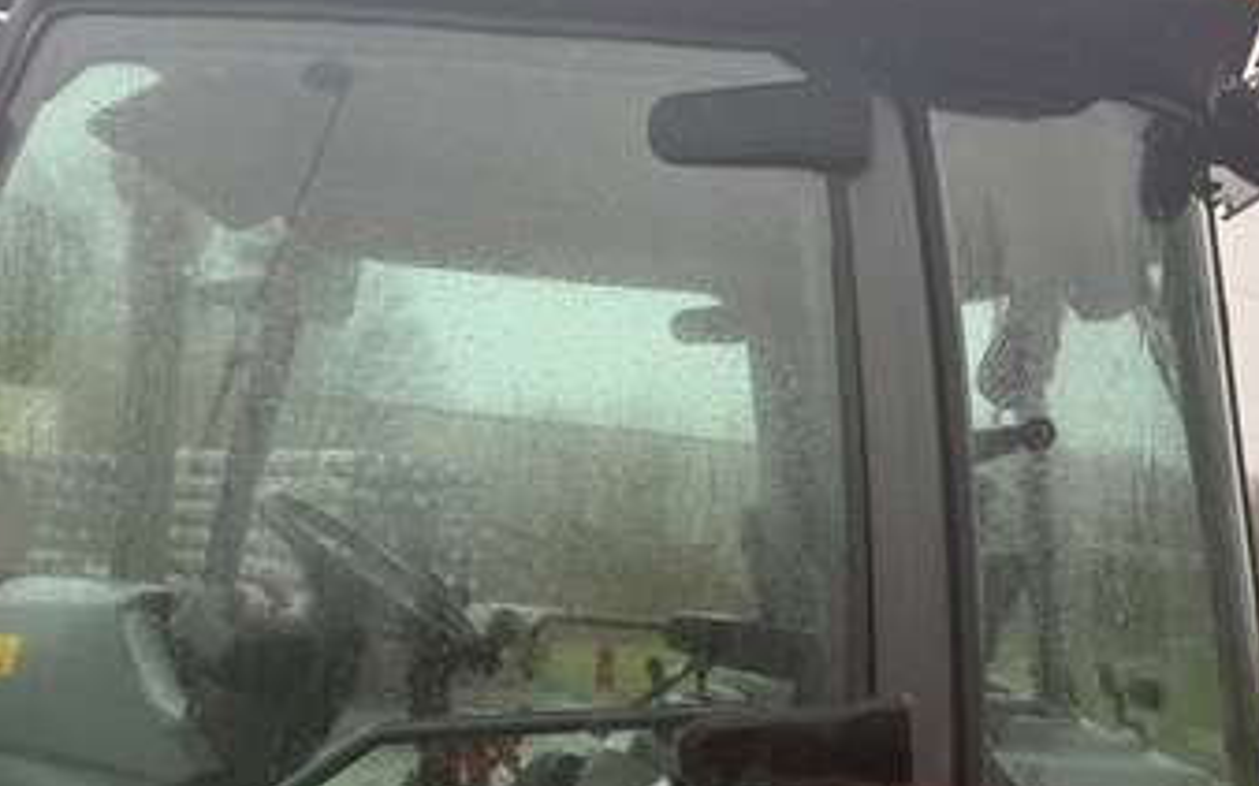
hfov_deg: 41.0
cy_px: 469
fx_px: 1681
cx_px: 670
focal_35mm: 49
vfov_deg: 26.3
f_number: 1.78
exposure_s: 1/559
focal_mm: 6.76
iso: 80
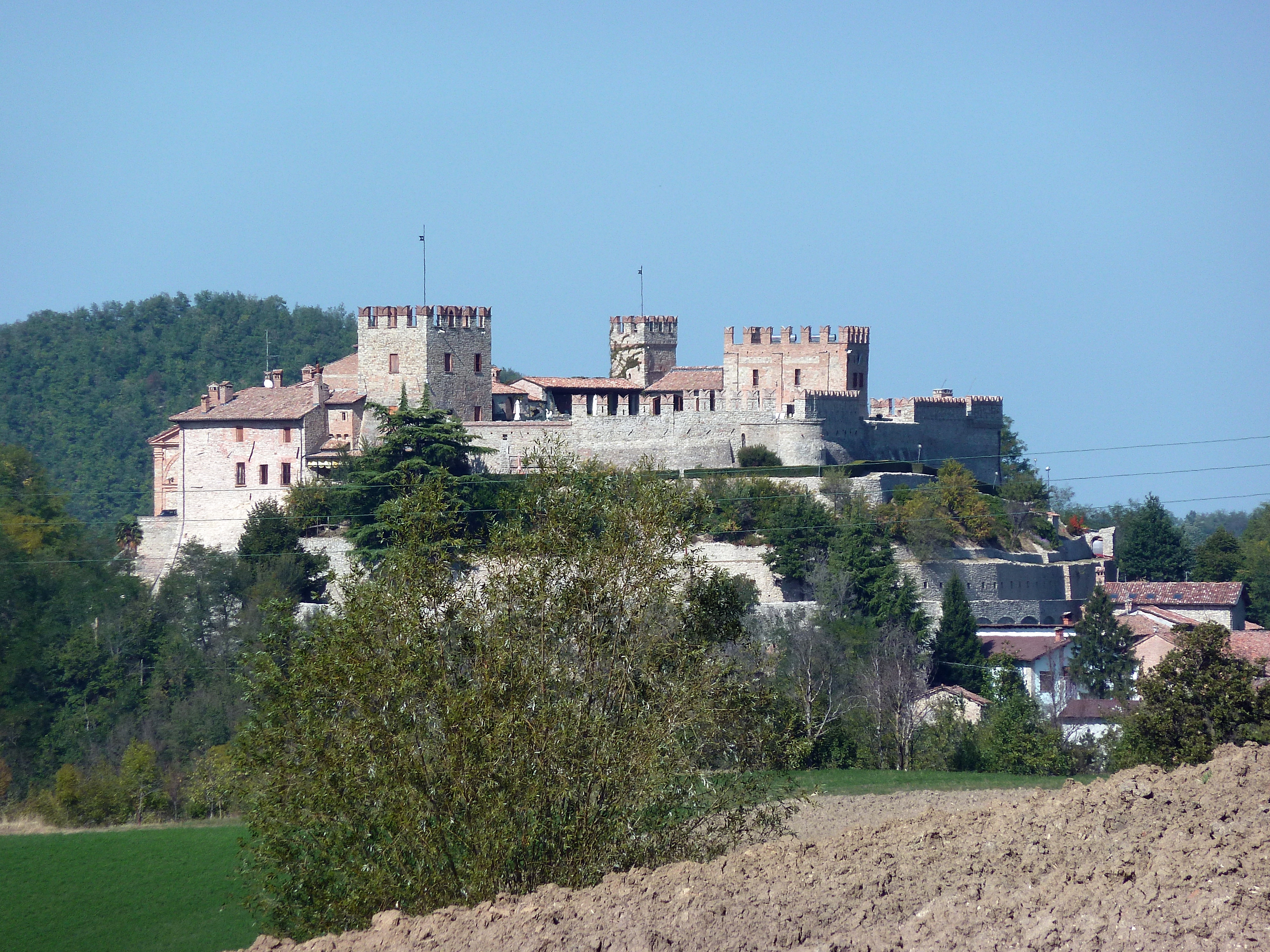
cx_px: 635
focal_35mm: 300
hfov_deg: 6.6
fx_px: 11006
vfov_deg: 5.0
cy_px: 476
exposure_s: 1/400
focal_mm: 49.2
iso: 80
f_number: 5.6
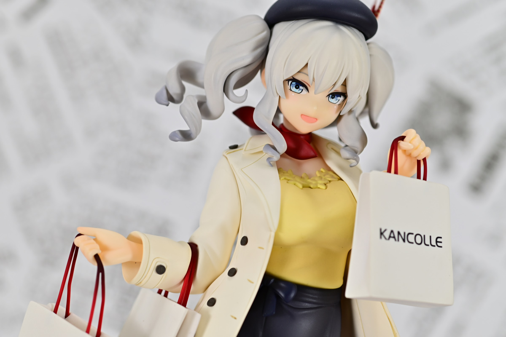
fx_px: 1265
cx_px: 253
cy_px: 168
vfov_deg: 15.2
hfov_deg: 22.6
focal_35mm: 90
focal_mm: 60
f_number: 5.6
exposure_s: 1/2
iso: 100
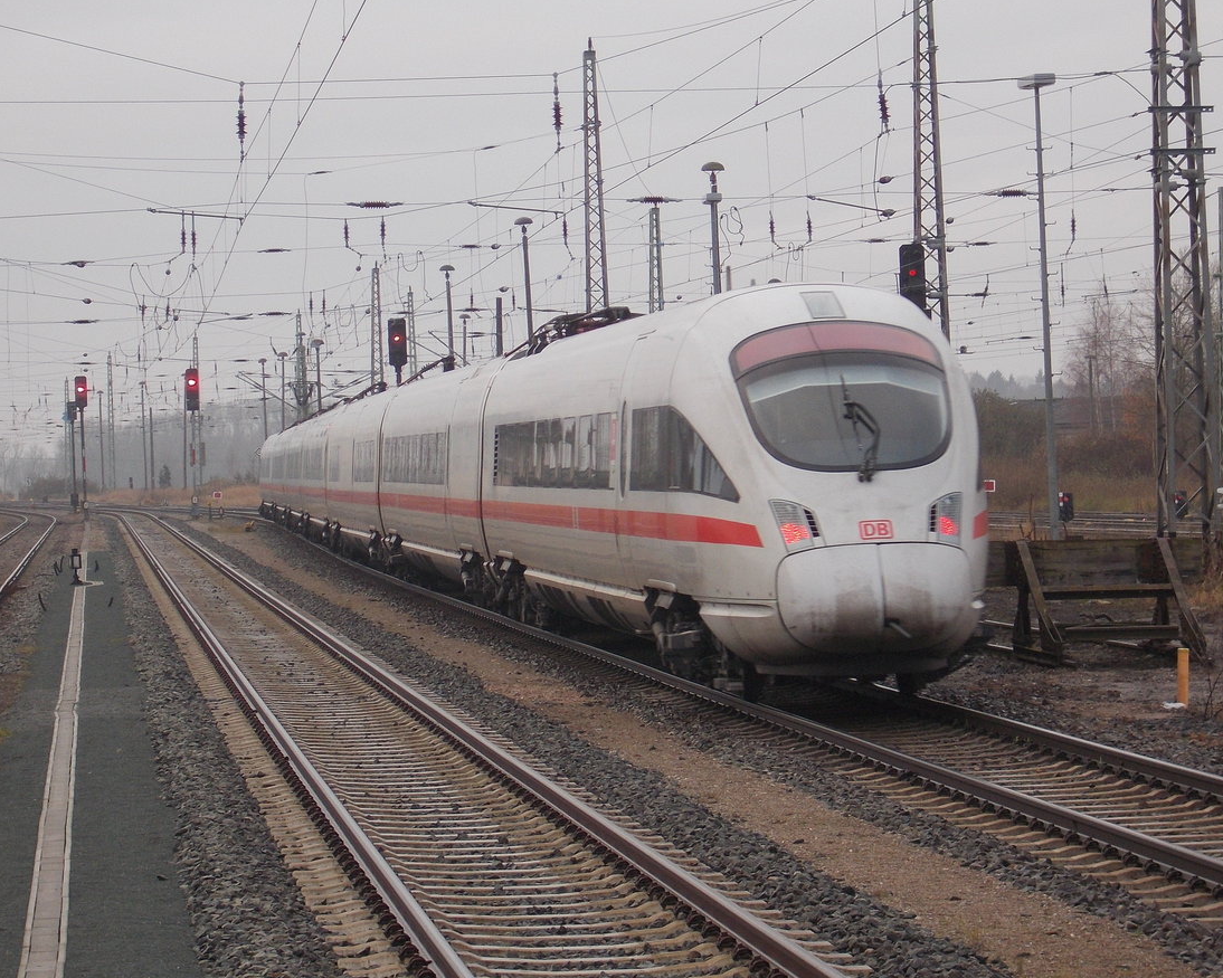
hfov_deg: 15.9
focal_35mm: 121
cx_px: 597
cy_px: 488
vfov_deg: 12.7
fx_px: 4379
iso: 100
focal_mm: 20.1
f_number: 6
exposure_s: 1/60
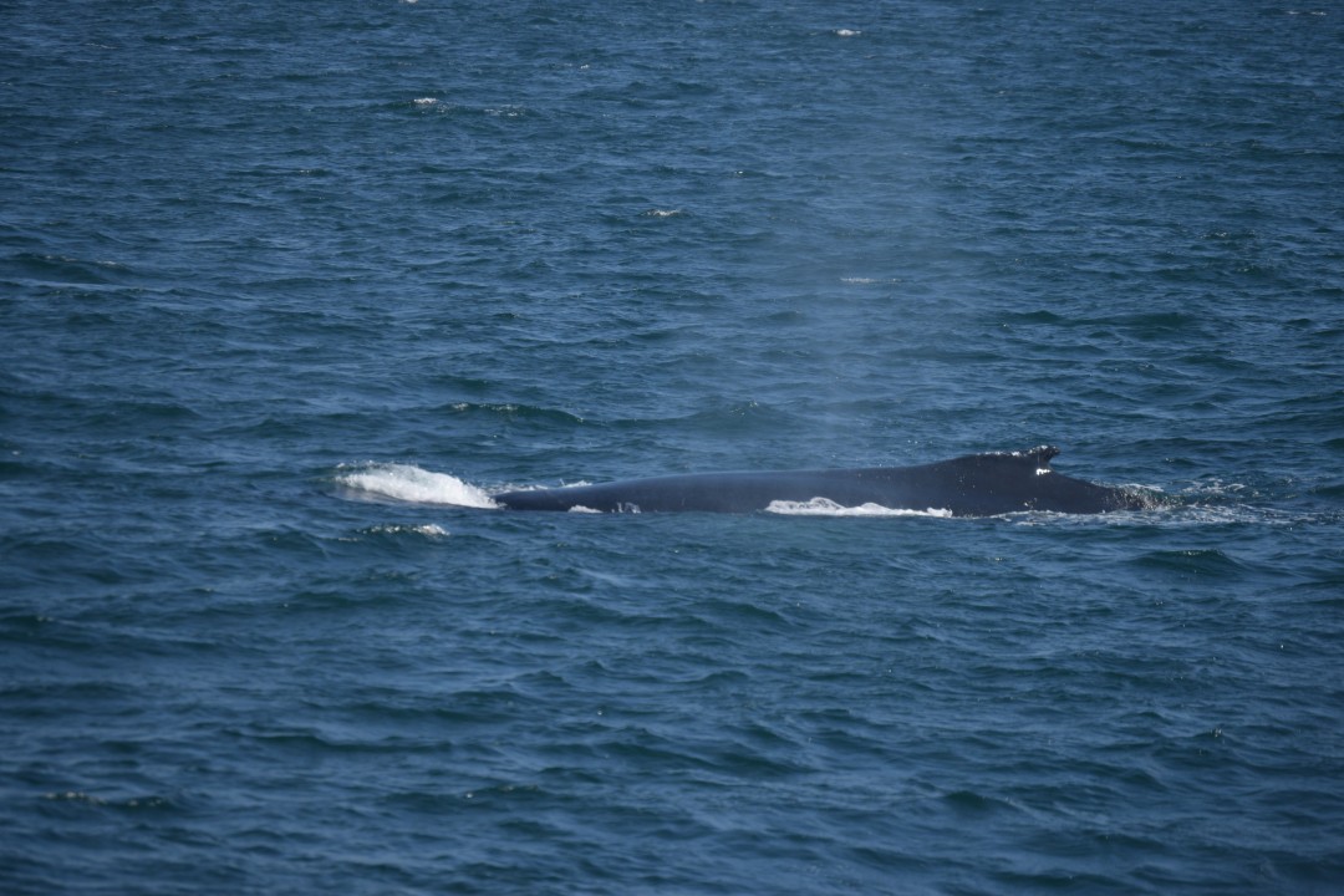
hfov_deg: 6.9
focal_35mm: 300
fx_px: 11199
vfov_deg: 4.6
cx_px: 672
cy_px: 448
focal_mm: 200
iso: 200
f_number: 5.6
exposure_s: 1/1600
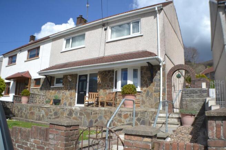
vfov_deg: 36.9
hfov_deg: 53.1
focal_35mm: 36
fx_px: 226
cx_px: 113
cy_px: 75
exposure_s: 1/800
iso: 100
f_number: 4
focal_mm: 24
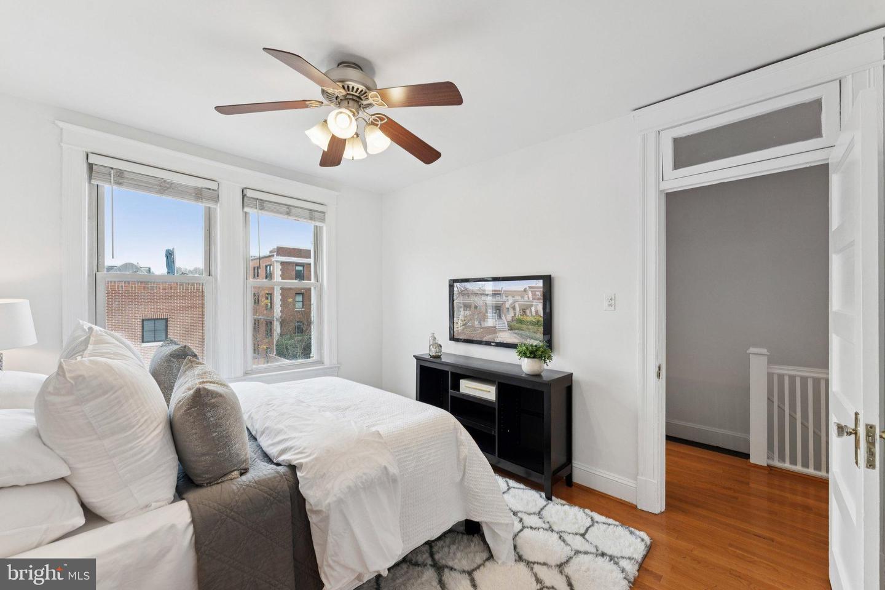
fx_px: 359
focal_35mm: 15
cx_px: 442
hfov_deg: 101.9
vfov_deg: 78.8
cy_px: 295
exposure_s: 1/25
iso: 200
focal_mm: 14.6
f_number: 8
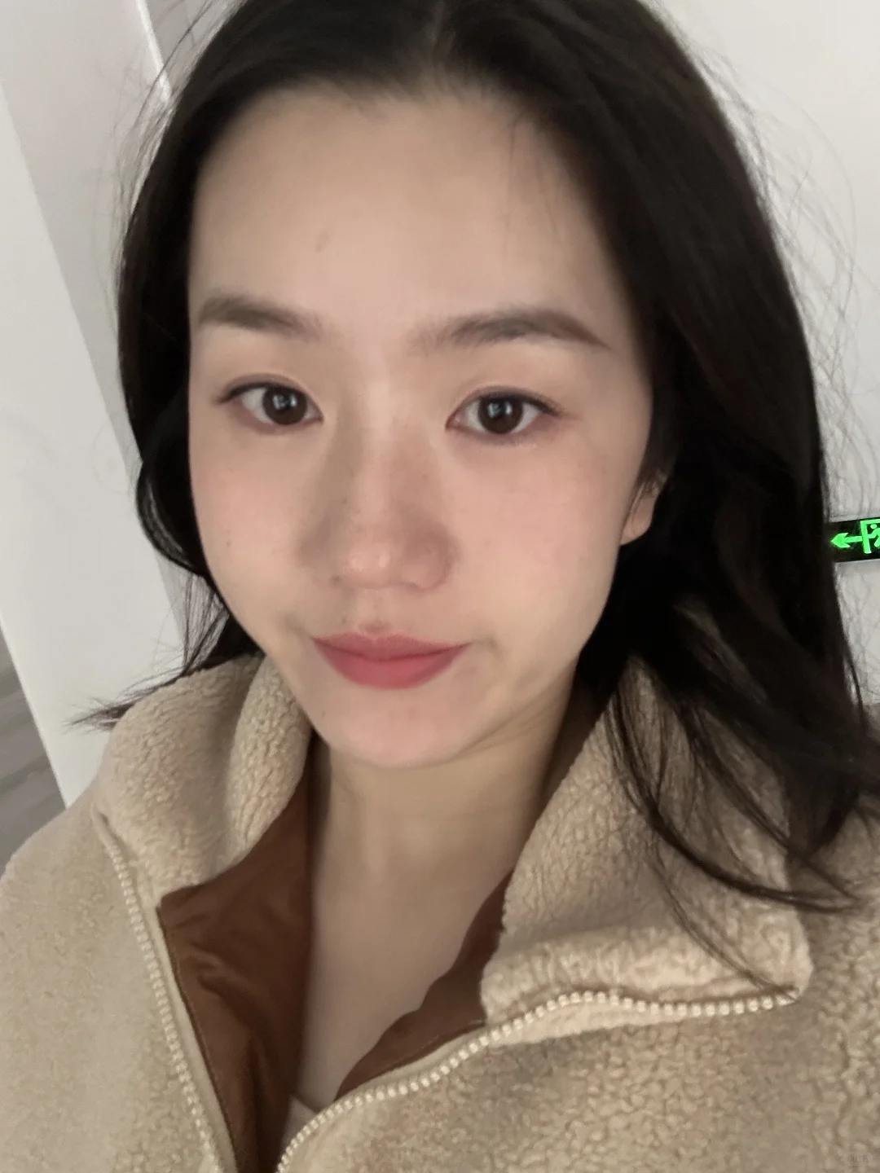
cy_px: 586
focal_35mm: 30
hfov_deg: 46.8
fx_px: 1017
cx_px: 440
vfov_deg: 60.0
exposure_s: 1/36
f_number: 1.9
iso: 400
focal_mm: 2.69
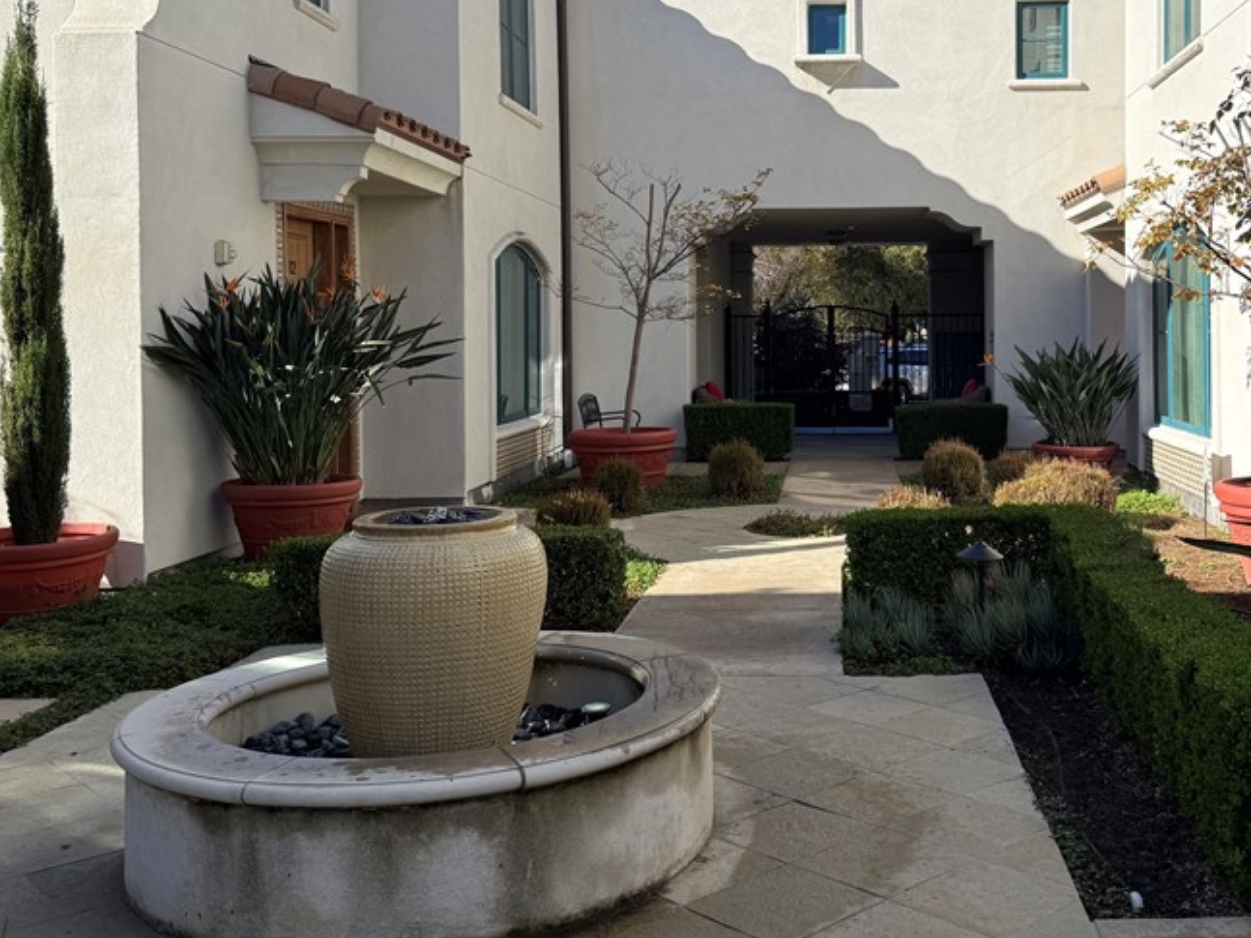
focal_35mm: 38
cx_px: 820
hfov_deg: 48.3
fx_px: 1373
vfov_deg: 37.5
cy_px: 346
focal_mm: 6.76
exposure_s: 1/3953
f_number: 1.78
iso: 80
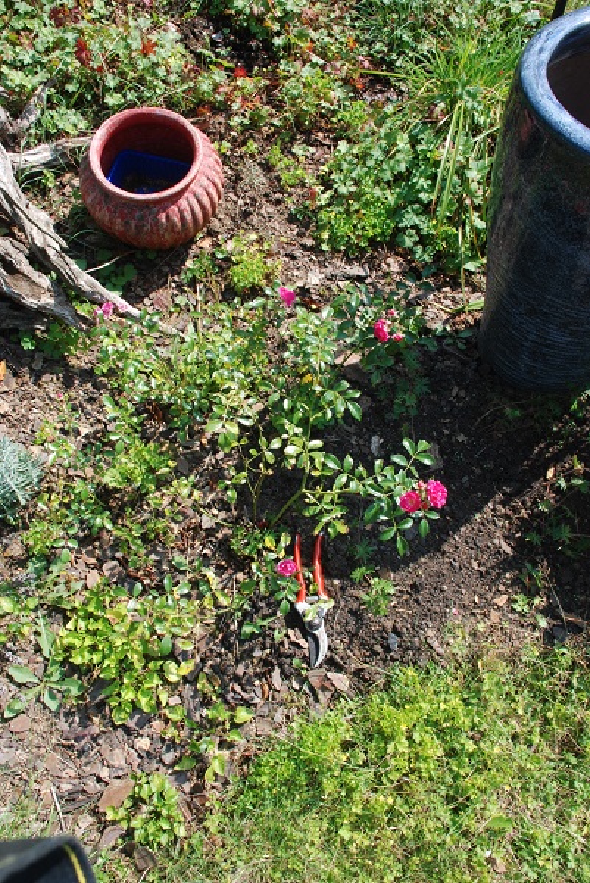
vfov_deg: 61.9
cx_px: 295
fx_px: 736
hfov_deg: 43.7
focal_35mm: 30
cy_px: 442
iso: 400
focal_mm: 20
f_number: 10
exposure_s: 1/200
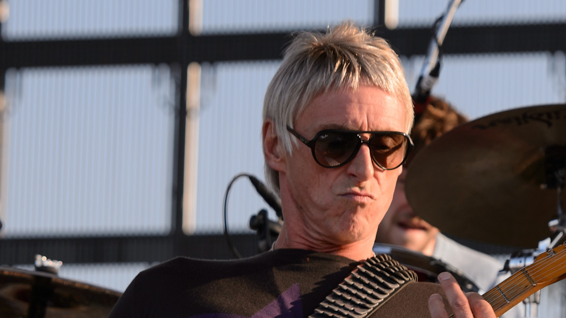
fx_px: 4652
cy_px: 396
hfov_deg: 7.0
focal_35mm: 310
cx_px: 335
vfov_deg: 3.9
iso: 100
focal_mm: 135
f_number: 4
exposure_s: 1/400
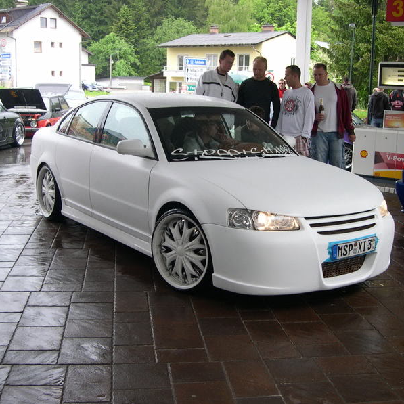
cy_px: 202
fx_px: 594
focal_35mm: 45
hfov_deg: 37.5
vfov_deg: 37.6
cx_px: 215
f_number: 2.8
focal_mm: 8
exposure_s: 1/42.3
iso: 100
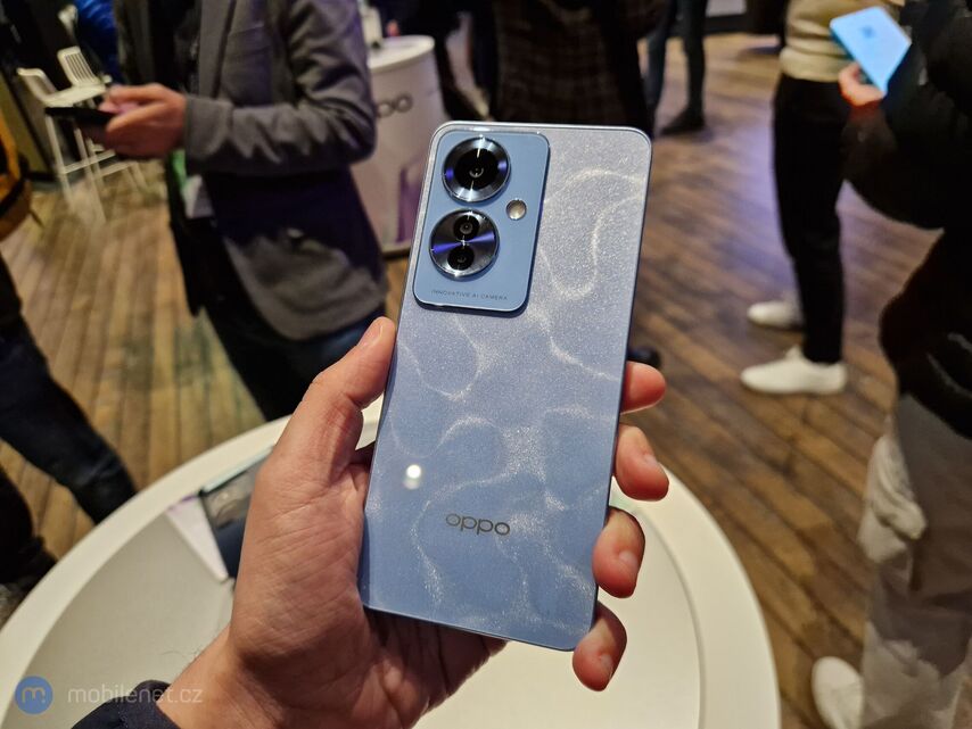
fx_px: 646
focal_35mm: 23
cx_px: 486
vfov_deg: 58.9
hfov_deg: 73.9
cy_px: 364
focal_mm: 5.4
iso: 400
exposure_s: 1/100
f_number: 1.8
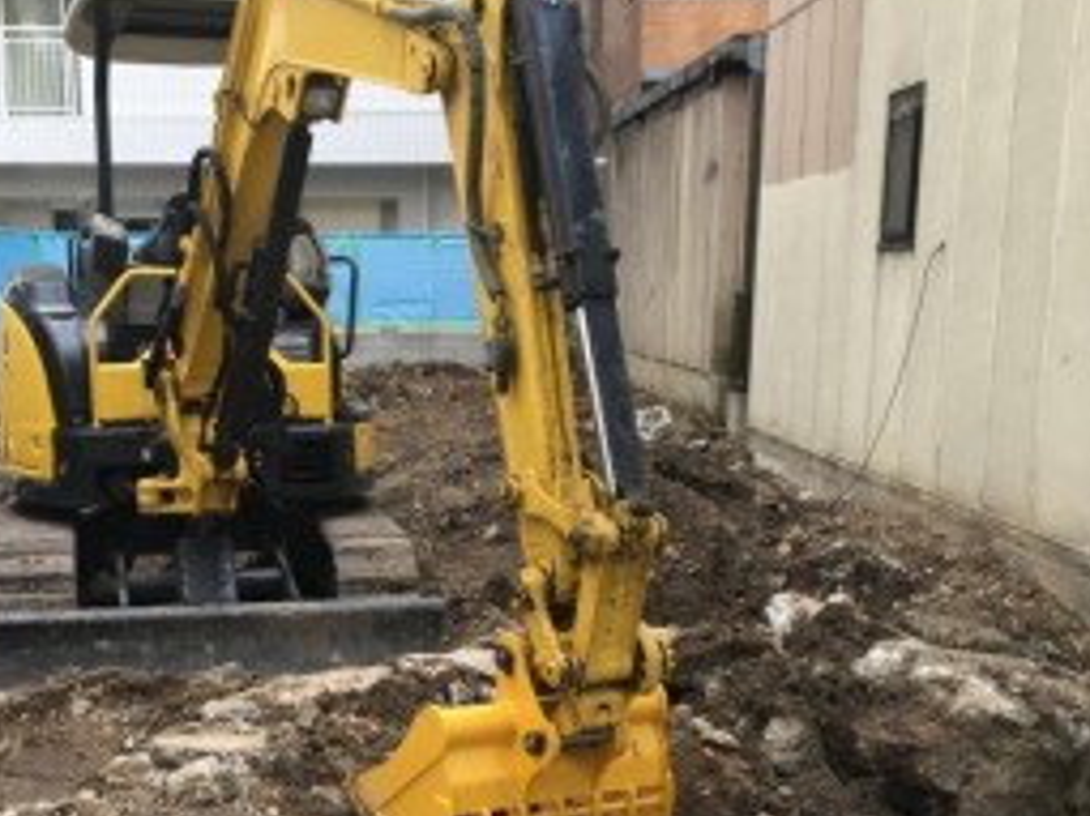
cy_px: 630
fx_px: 1542
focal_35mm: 49
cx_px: 402
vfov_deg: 29.1
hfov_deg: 38.7
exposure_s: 1/120
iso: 40
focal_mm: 4.15
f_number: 2.2
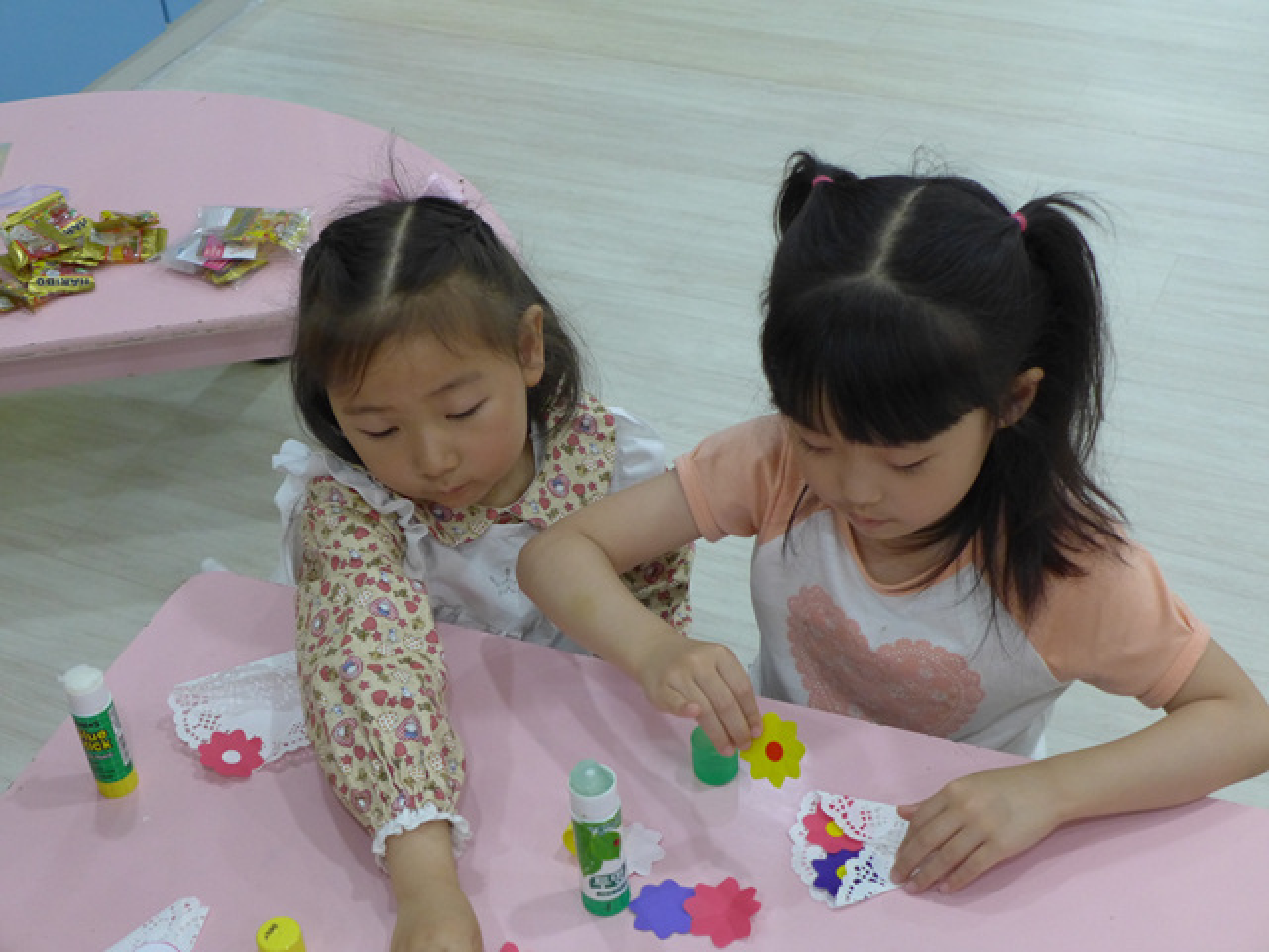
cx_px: 634
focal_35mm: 55
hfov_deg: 34.9
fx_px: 2016
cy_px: 476
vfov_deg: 26.6
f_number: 1.9
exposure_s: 1/320
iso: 500
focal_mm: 10.8
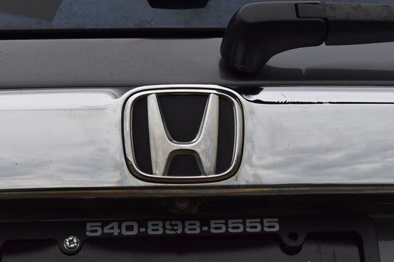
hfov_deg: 24.6
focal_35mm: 82
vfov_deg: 16.5
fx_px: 902
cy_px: 131
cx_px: 197
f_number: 9
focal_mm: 55
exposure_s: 1/160
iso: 400
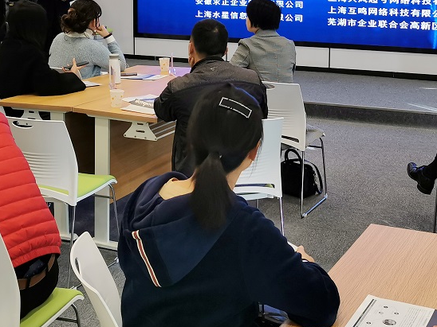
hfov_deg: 31.2
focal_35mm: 62
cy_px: 44
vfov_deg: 23.1
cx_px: 217
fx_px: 783
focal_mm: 5.58
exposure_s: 1/50
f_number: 1.8
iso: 125
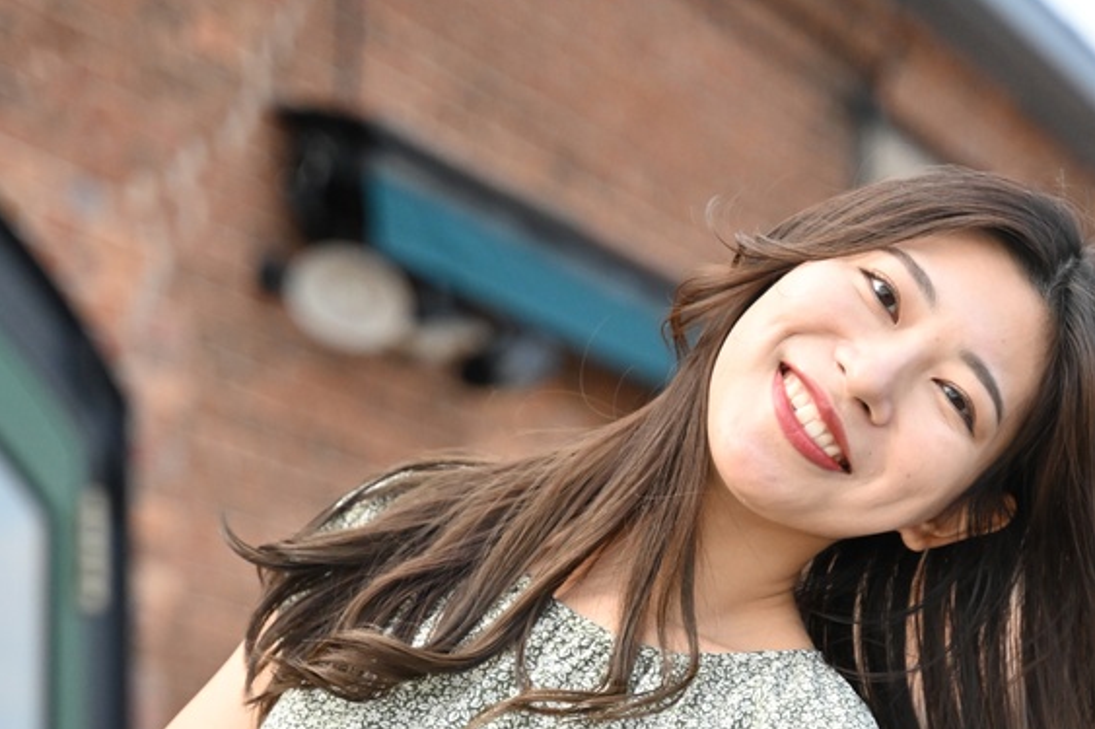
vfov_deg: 9.5
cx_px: 541
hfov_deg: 14.3
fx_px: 4378
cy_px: 743
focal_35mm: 144
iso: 2000
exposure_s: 1/8000
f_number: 2.8
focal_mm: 75
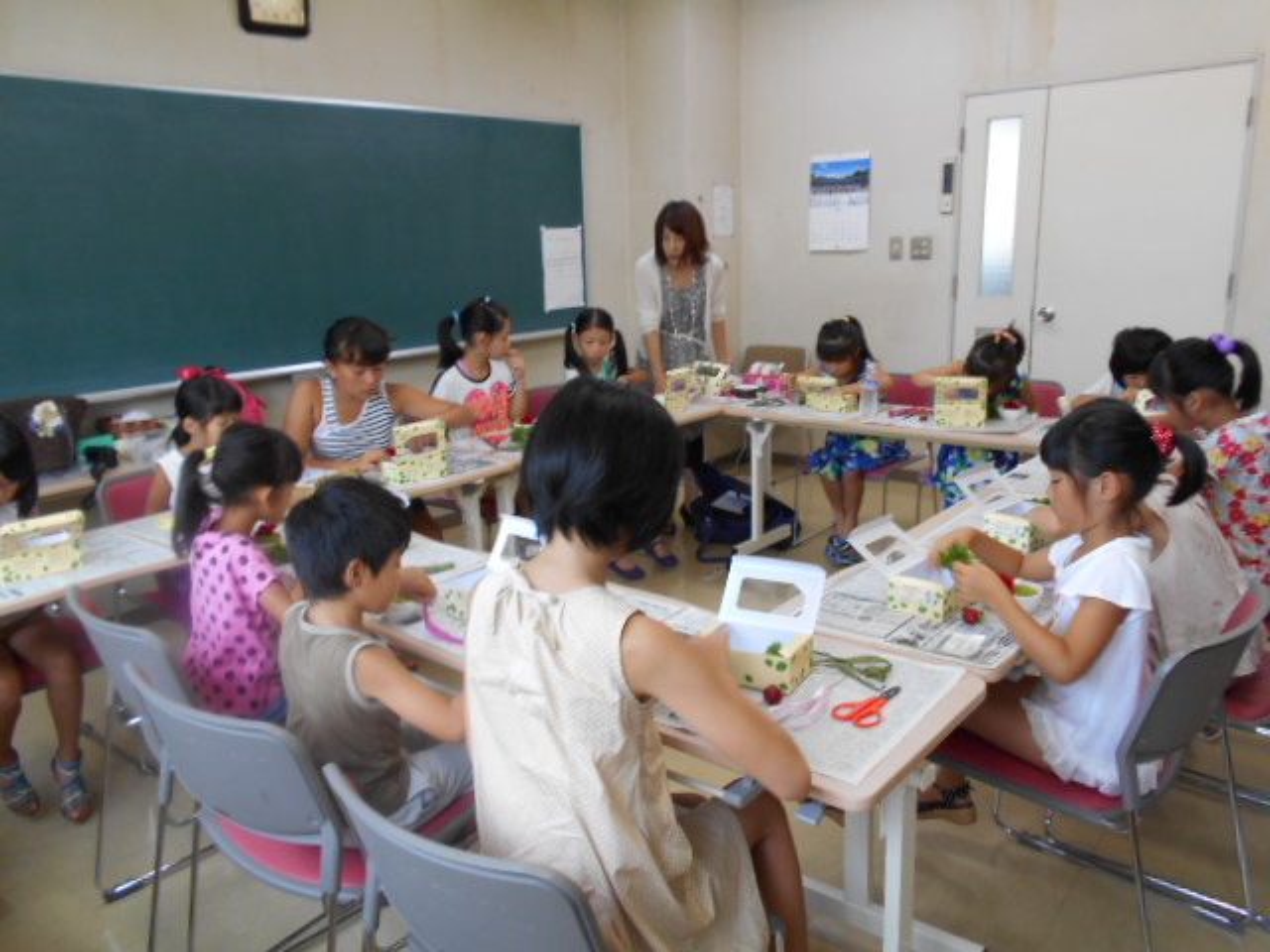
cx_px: 635
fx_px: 954
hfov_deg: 67.3
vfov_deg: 53.1
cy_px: 476
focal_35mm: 26
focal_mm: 4.6
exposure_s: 1/30
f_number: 3.2
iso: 160
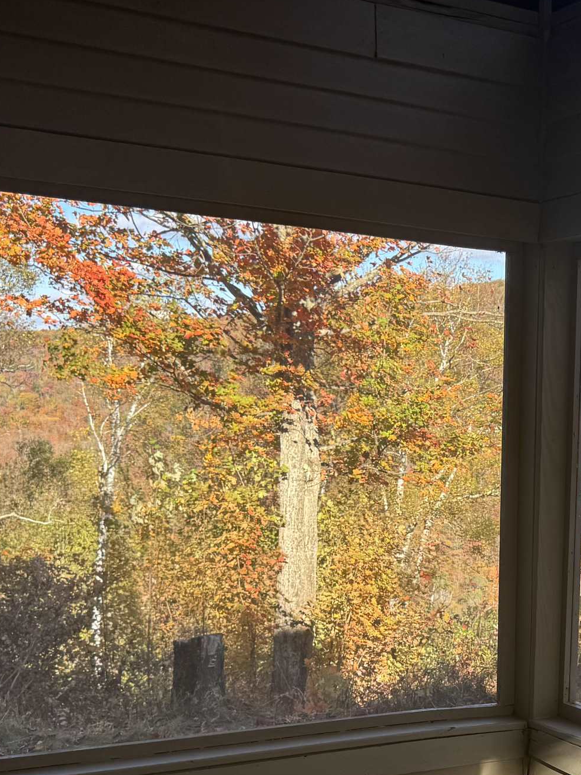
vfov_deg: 33.7
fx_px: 1254
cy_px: 576
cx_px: 613
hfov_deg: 24.6
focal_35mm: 56
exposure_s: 1/912
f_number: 1.78
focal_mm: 6.76
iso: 80
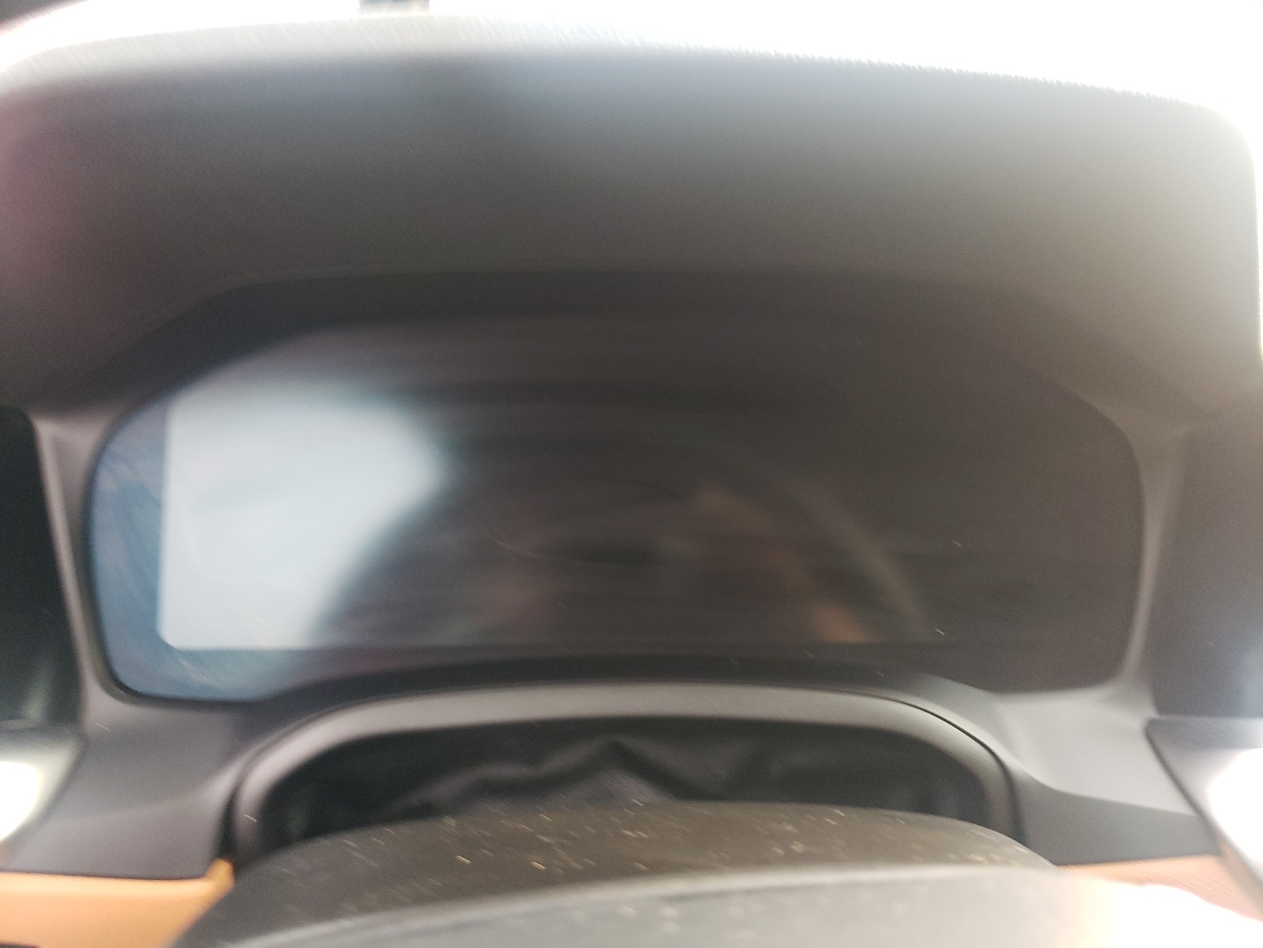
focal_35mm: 26
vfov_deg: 53.1
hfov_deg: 67.3
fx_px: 949
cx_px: 632
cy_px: 474
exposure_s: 1/60.2
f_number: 1.5
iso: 142
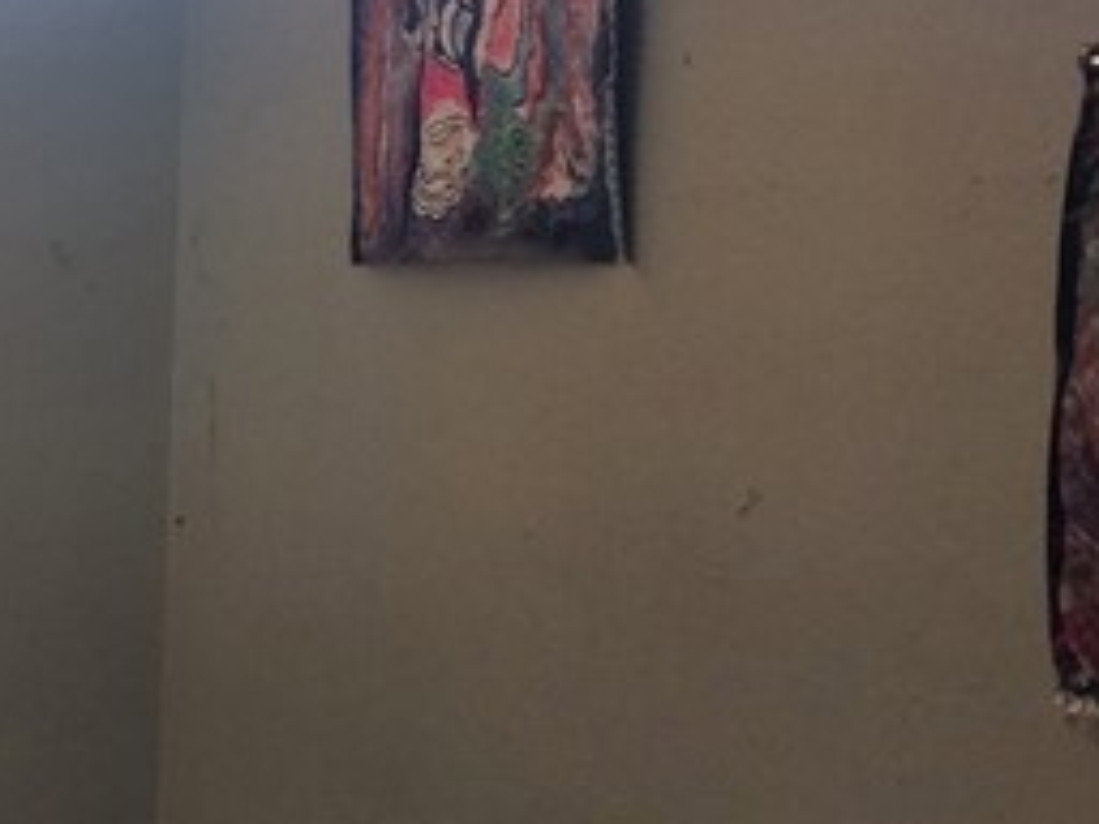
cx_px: -850
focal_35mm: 92
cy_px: 236
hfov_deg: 17.5
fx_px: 2921
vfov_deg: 16.0
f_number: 1.8
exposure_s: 1/120
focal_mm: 6.4
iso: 250
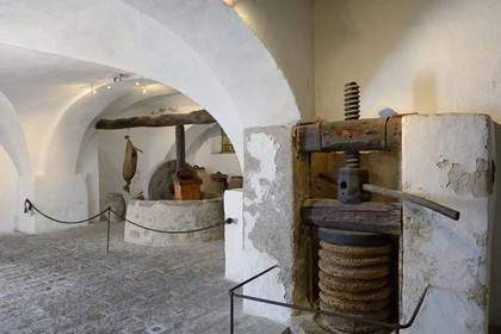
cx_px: 250
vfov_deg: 47.9
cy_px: 167
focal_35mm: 27
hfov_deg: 67.4
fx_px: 376
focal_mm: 27
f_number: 6.3
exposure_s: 1/30
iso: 1600
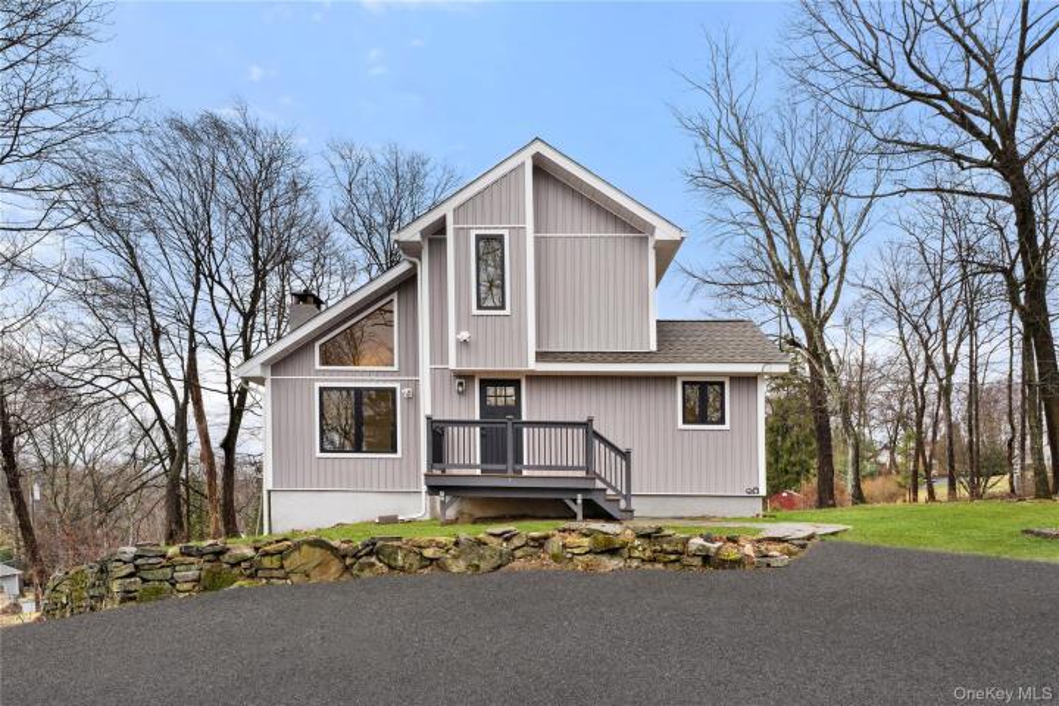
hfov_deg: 84.0
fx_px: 588
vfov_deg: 61.9
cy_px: 353
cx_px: 530
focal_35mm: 20
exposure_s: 1/15
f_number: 9
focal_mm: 20
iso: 100
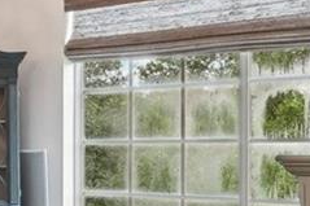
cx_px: -392
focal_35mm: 107
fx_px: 921
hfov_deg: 14.3
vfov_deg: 12.8
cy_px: 143
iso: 400
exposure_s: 1/15
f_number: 8
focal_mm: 16
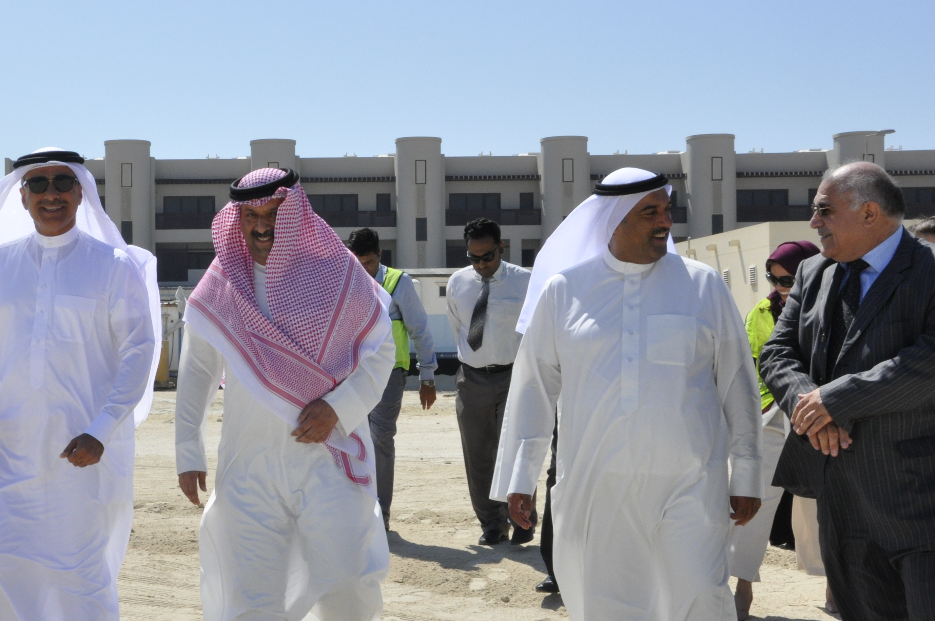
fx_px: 1816
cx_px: 278
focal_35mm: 70
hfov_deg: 28.6
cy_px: 310
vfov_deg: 19.4
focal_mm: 30
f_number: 20
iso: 800
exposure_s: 1/400
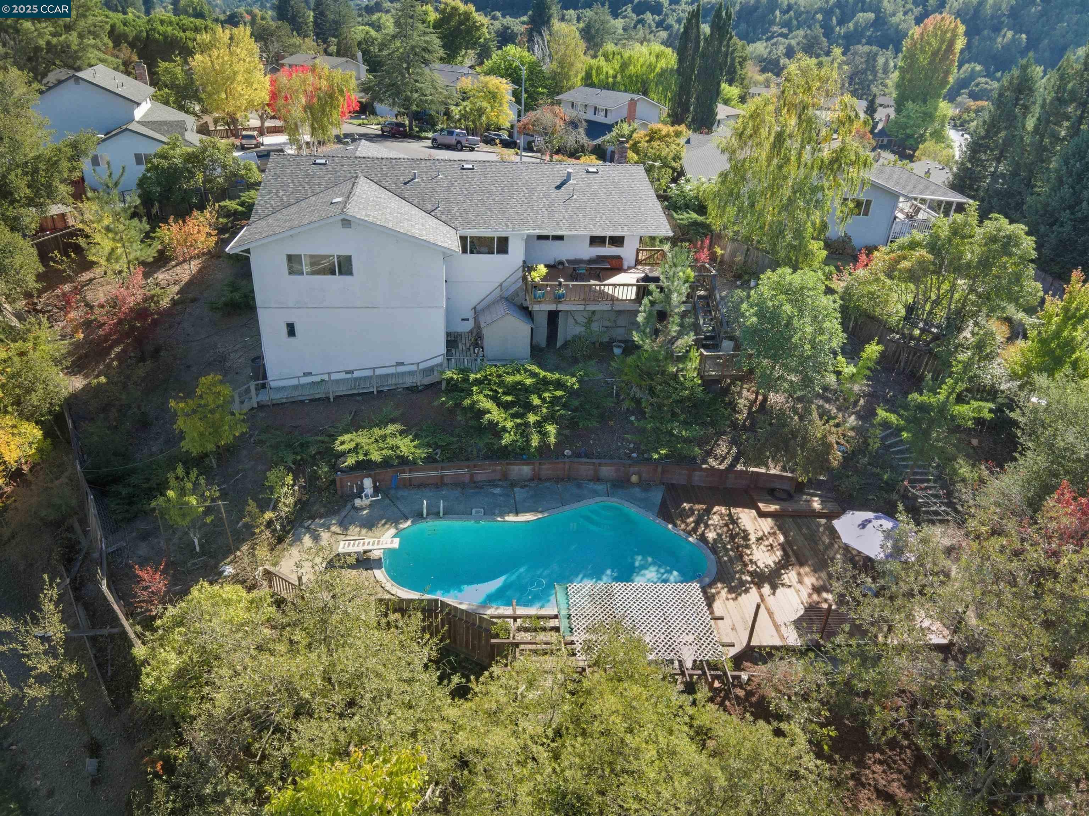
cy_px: 408
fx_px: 660
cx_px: 544
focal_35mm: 21
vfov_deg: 63.4
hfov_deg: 79.0
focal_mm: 4.7
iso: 100
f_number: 2.2
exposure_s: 1/310
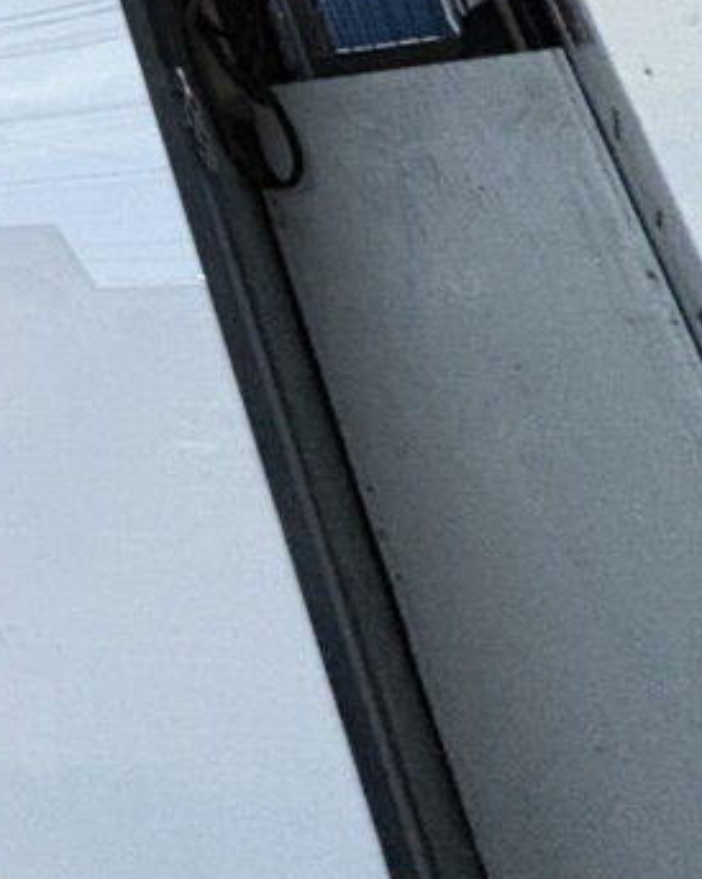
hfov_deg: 16.8
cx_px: -851
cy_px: -182
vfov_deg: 30.9
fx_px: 1326
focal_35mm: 51
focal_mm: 2.22
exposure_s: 1/50
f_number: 2.2
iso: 800
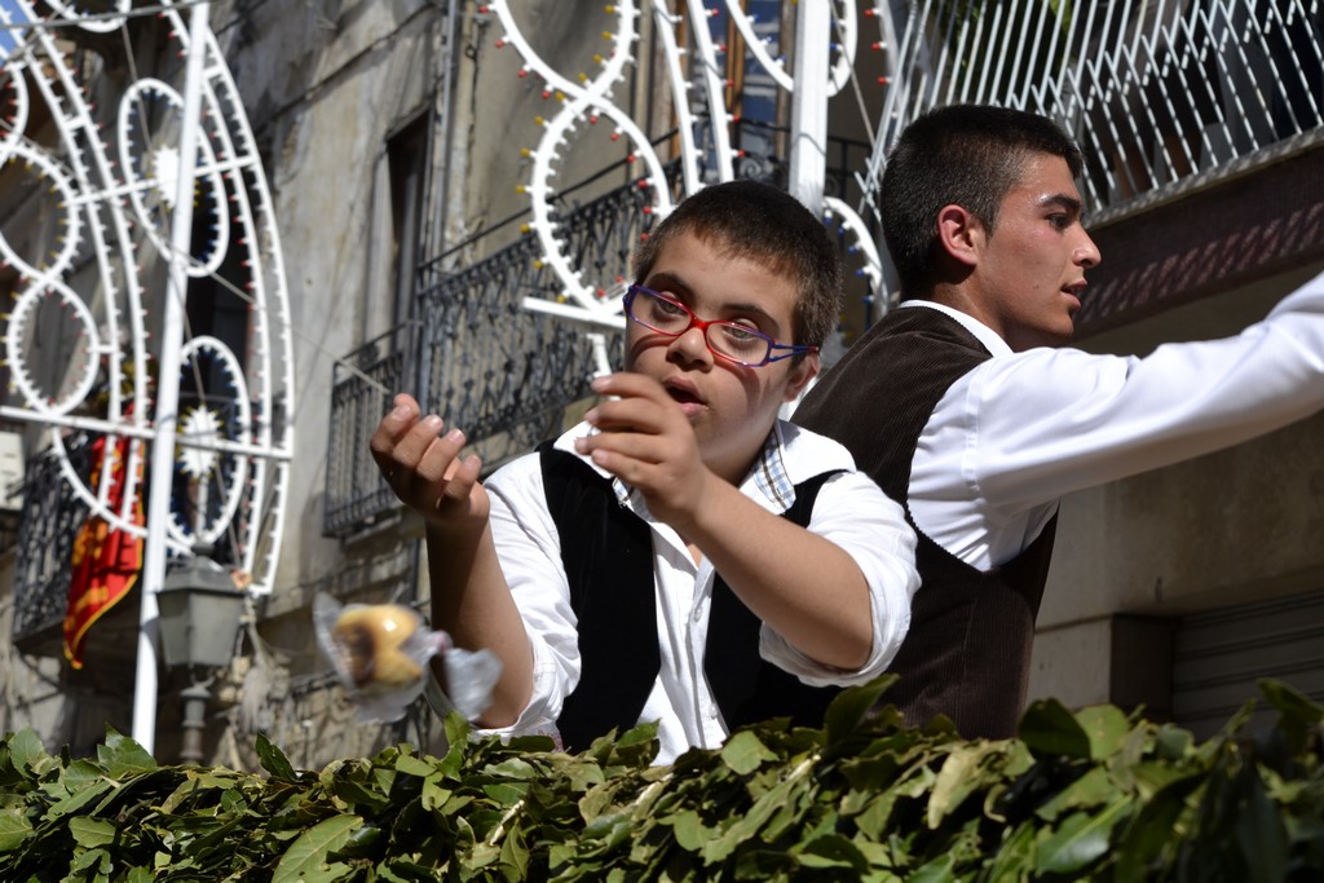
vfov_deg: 16.6
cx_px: 662
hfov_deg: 24.6
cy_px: 442
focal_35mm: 82
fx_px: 3034
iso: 100
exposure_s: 1/250
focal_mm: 55
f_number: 8
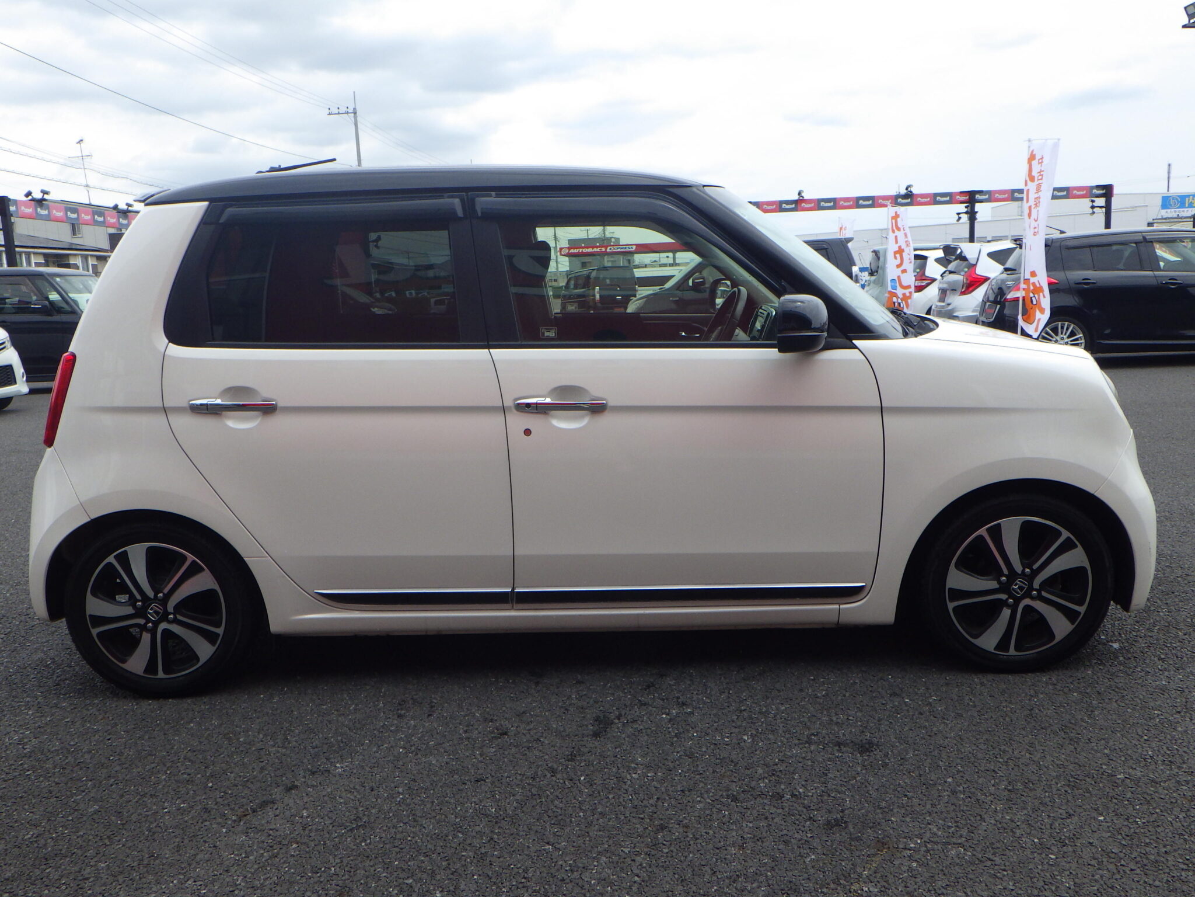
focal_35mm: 28
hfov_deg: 63.4
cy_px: 448
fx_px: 967
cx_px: 598
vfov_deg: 49.7
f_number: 4.2
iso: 125
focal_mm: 5
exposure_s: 1/800
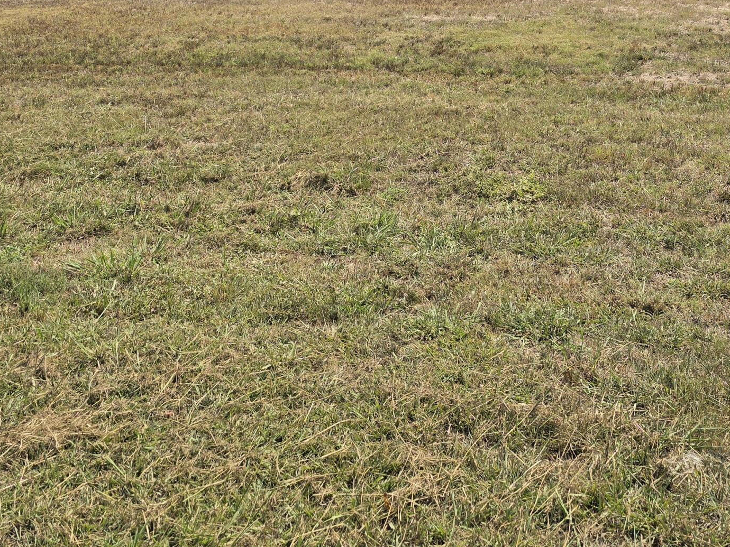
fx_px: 1054
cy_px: 23
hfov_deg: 37.8
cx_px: 482
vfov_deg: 27.7
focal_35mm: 50
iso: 12
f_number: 1.7
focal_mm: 6.3
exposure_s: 1/1030
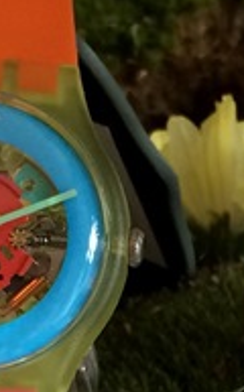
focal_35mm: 169
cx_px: 270
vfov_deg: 12.0
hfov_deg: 7.7
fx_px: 1805
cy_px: 530
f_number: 2.2
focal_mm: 4.12
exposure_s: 1/30
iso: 50
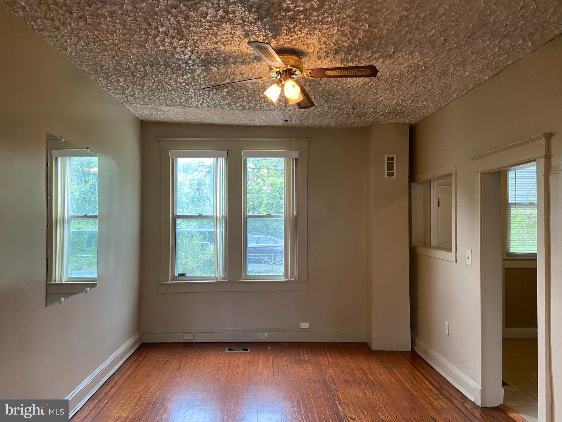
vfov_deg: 53.1
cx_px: 281
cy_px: 211
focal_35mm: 26
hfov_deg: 67.3
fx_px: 422
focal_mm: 4.25
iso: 80
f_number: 1.8
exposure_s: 1/60
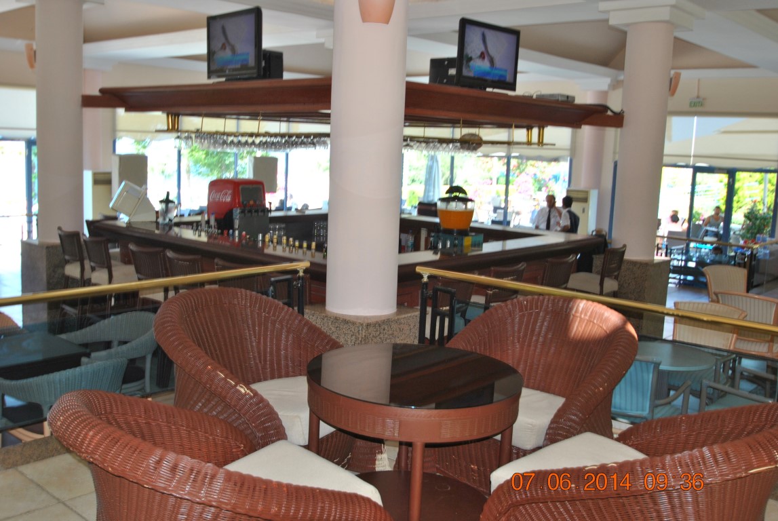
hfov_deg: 53.1
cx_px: 389
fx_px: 779
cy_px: 260
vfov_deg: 37.0
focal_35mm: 36
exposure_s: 1/60
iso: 200
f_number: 4.5
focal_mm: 24
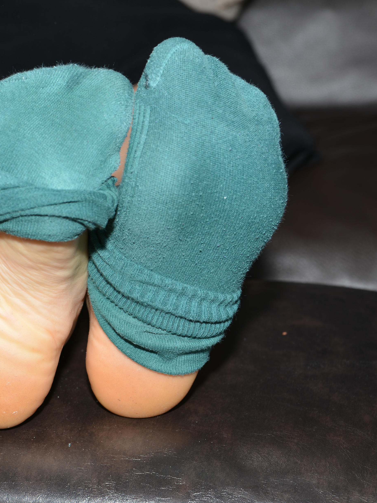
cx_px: 116
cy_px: 252
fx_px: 1467
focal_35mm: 101
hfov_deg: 14.6
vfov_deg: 19.4
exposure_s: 1/125
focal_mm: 70
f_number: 8
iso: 100
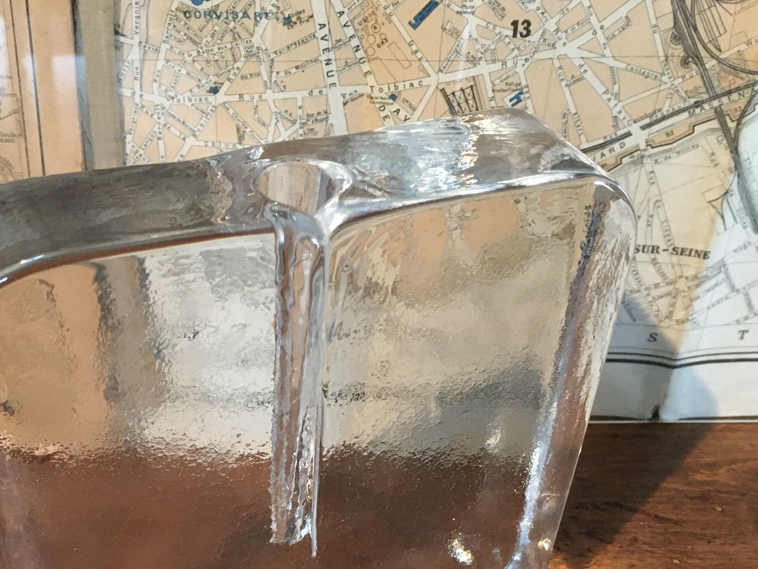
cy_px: 433
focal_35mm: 46
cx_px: 273
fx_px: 1007
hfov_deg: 40.9
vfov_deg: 30.9
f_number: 2.2
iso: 200
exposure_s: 1/17
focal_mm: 4.15
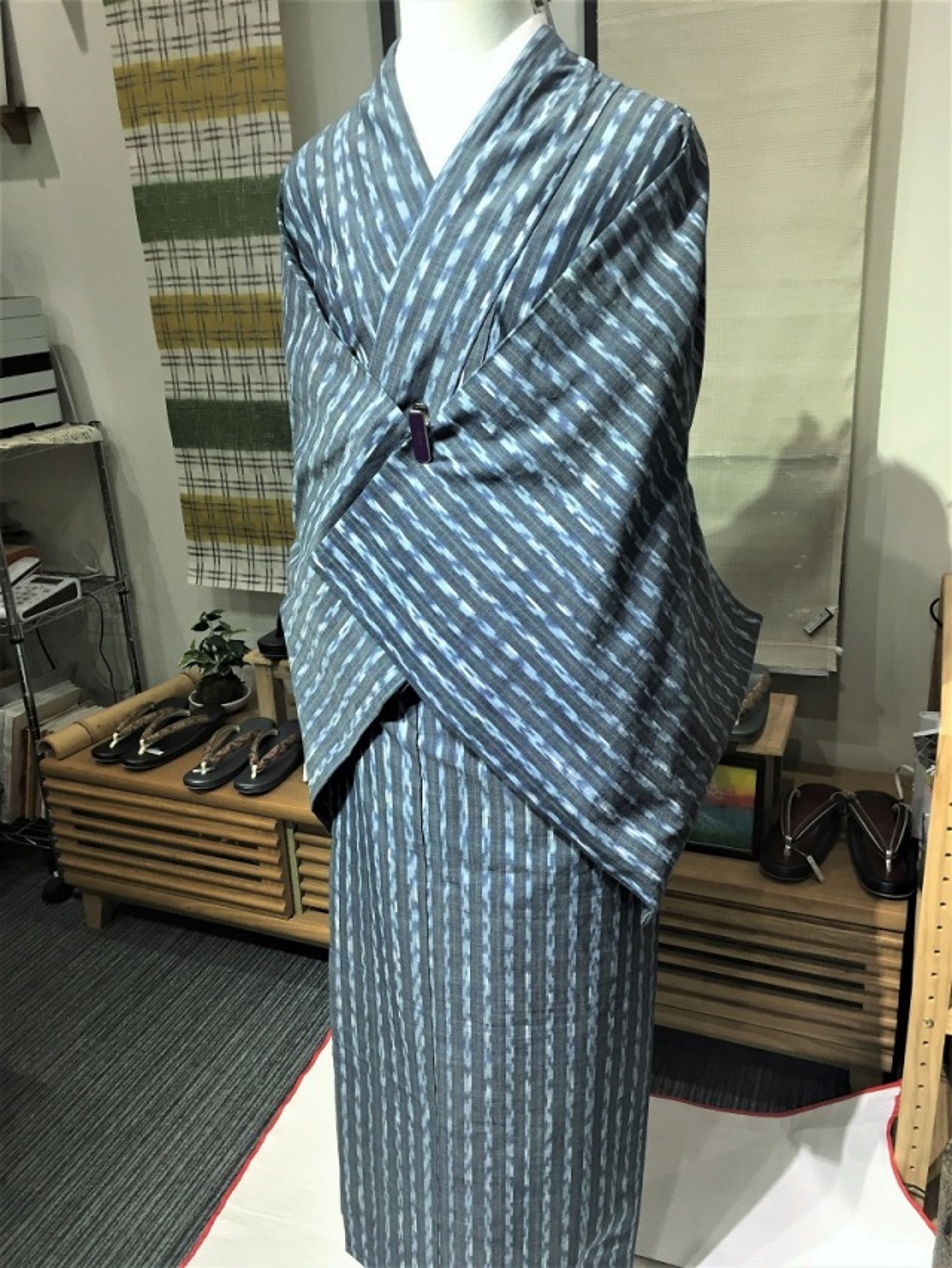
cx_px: 476
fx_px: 1062
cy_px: 634
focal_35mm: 29
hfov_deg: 48.3
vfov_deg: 61.6
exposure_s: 1/30
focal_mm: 4.15
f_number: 2.2
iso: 80
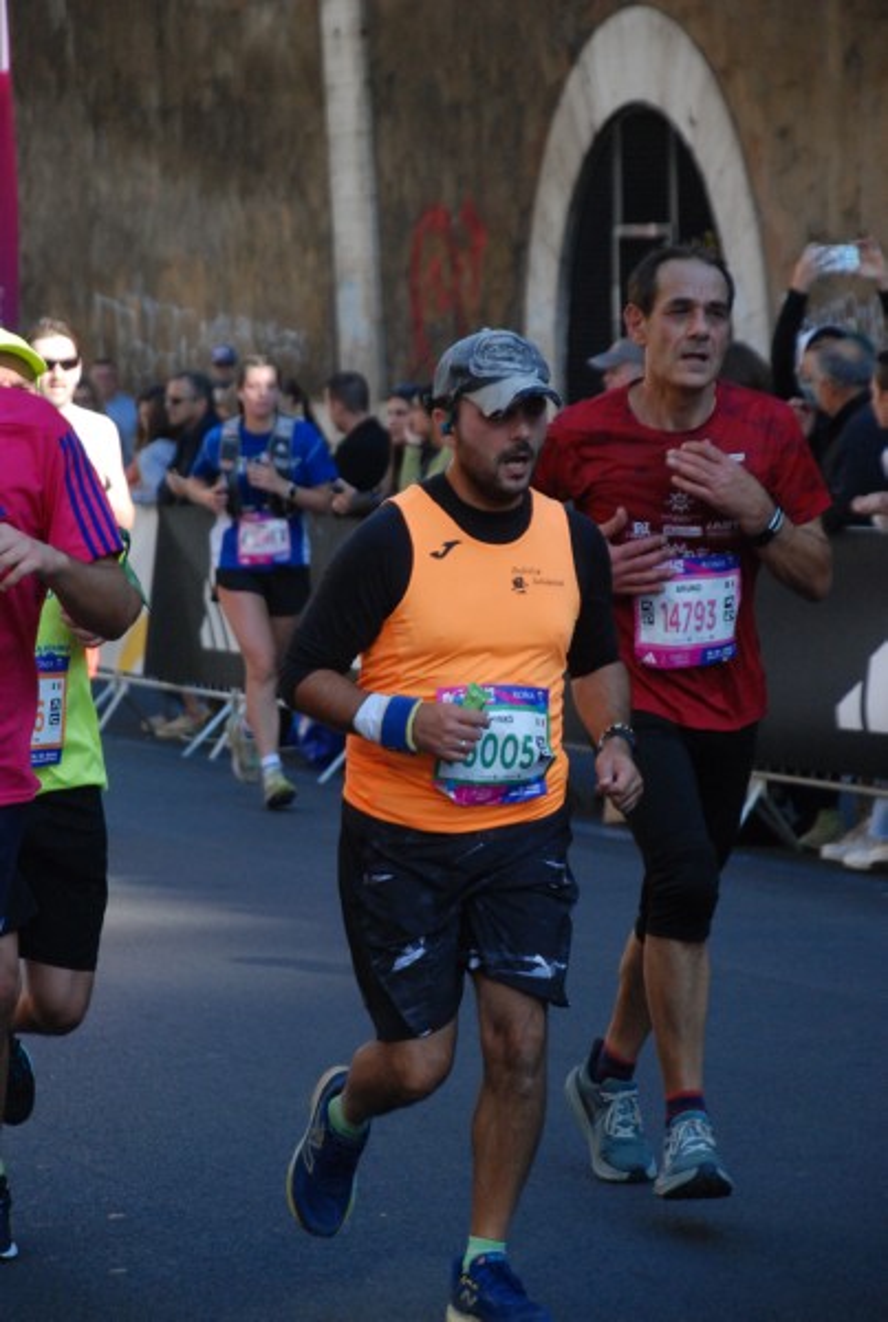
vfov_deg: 13.0
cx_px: 444
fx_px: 5797
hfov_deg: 8.8
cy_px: 661
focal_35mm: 158
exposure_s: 1/800
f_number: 5.6
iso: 1000
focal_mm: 105
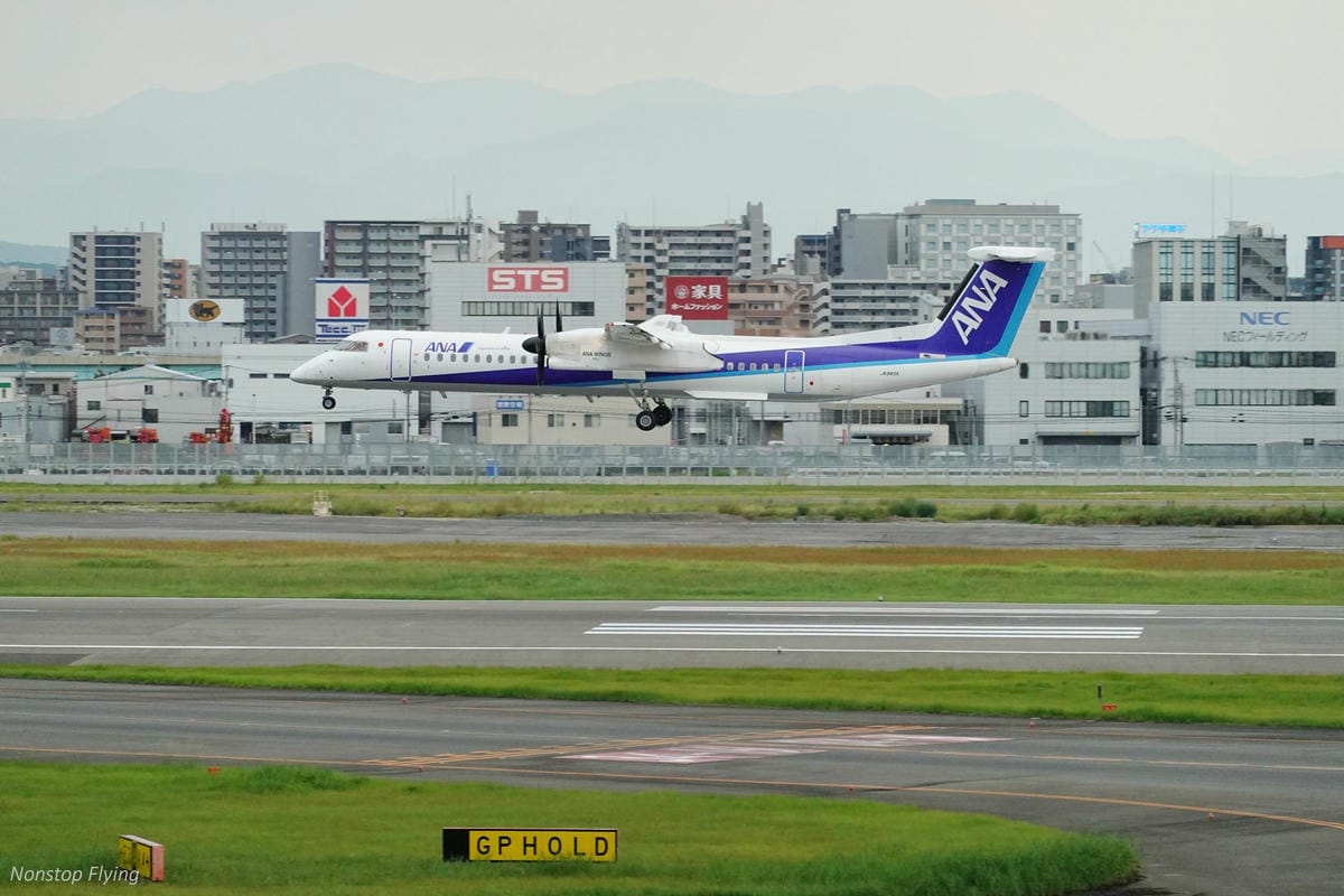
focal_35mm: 200
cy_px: 448
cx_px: 672
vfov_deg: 6.9
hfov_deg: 10.3
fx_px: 7466
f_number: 4.5
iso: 1250
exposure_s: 1/640
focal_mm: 72
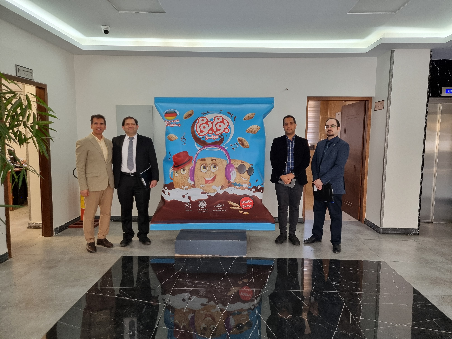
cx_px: 226
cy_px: 170
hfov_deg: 71.6
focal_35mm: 24
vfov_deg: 56.8
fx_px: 313
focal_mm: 6.7
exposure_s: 1/100
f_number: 1.8
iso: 250
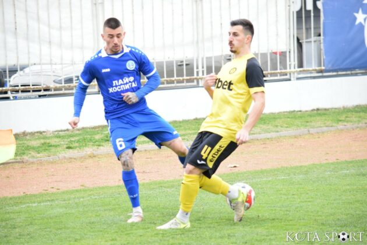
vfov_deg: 6.1
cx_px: 184
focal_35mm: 225
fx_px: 2294
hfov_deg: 9.1
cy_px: 122
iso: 1600
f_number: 4.8
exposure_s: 1/800
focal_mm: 150
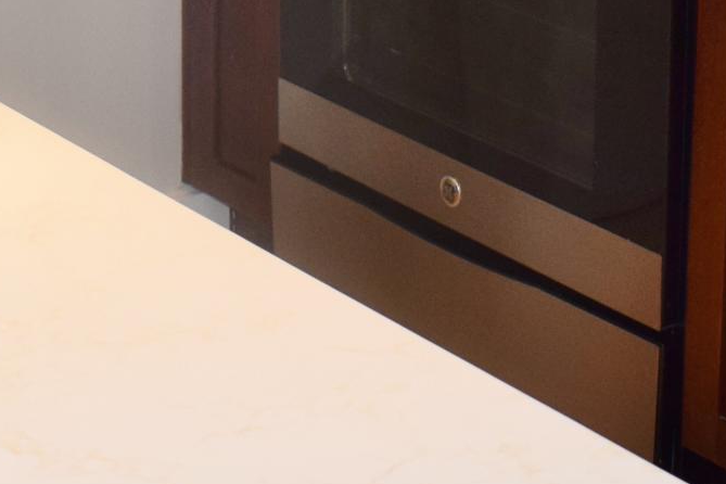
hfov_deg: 16.9
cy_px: -429
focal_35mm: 121
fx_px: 2440
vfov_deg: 10.5
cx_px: 293
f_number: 5.6
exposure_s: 1/100
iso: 800
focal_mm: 18
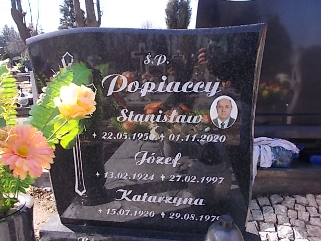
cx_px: 159
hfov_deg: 65.3
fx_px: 250
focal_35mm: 27
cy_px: 124
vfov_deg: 51.3
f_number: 3.2
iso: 80
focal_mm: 4.6
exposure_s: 1/200
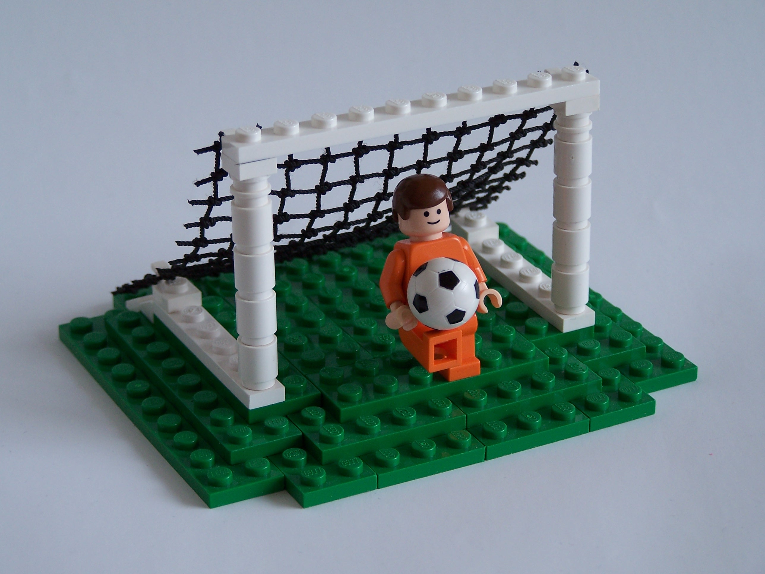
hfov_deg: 18.7
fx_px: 2320
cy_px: 287
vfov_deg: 14.1
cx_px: 382
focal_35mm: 105
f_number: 3.2
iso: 80
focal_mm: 17.5
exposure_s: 1/6
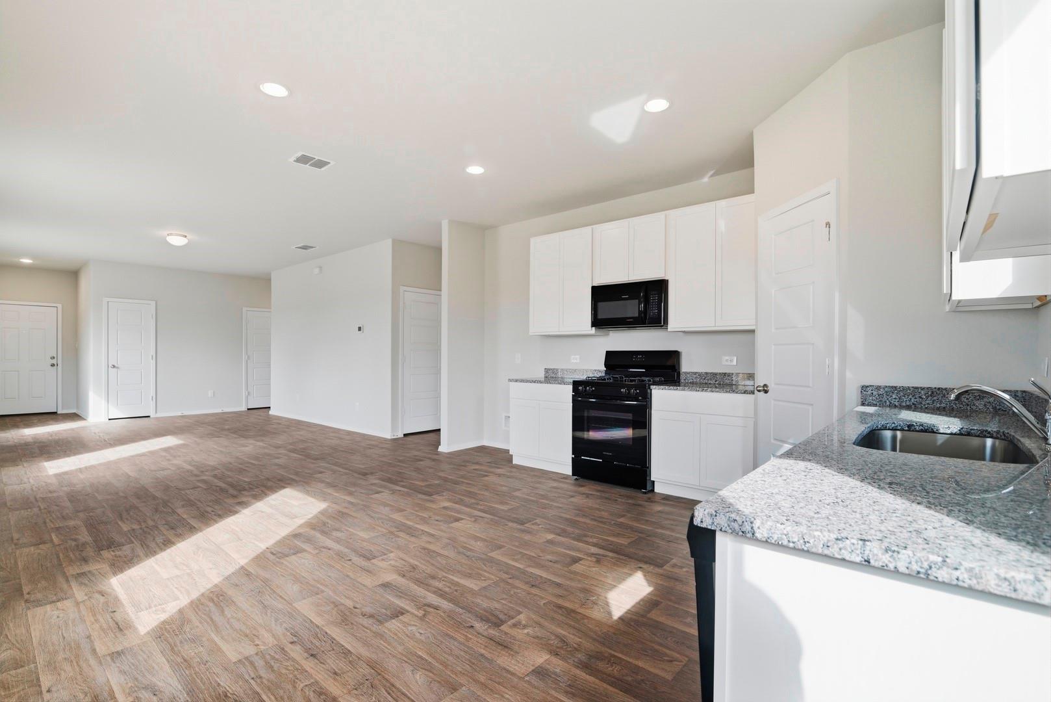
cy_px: 351
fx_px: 467
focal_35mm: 16
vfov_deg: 73.8
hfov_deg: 96.7
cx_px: 526
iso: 640
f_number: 7.1
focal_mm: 16
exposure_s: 1/1250
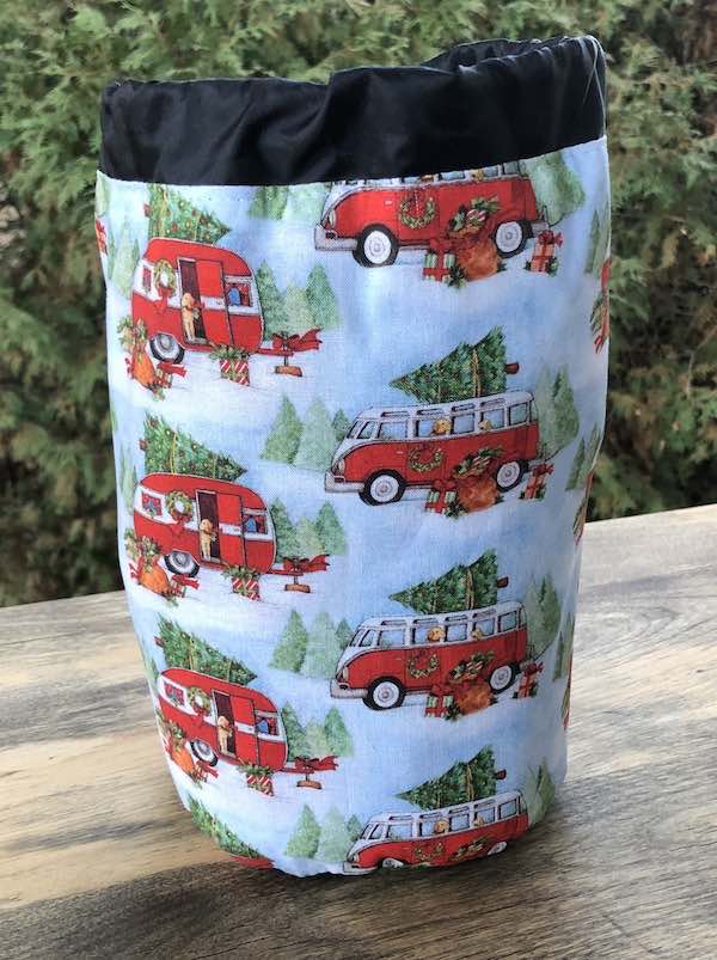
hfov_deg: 49.6
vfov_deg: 63.5
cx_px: 358
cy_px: 480
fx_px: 775
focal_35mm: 28
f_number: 1.8
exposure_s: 1/30
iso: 32
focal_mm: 3.99
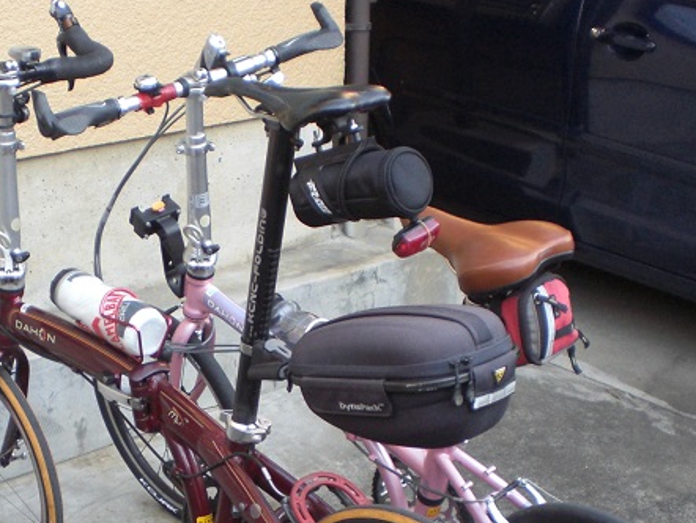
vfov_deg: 21.9
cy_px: 449
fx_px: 1328
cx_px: 252
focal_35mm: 66
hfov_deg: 29.2
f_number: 3.1
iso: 200
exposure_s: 1/125
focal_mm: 6.3
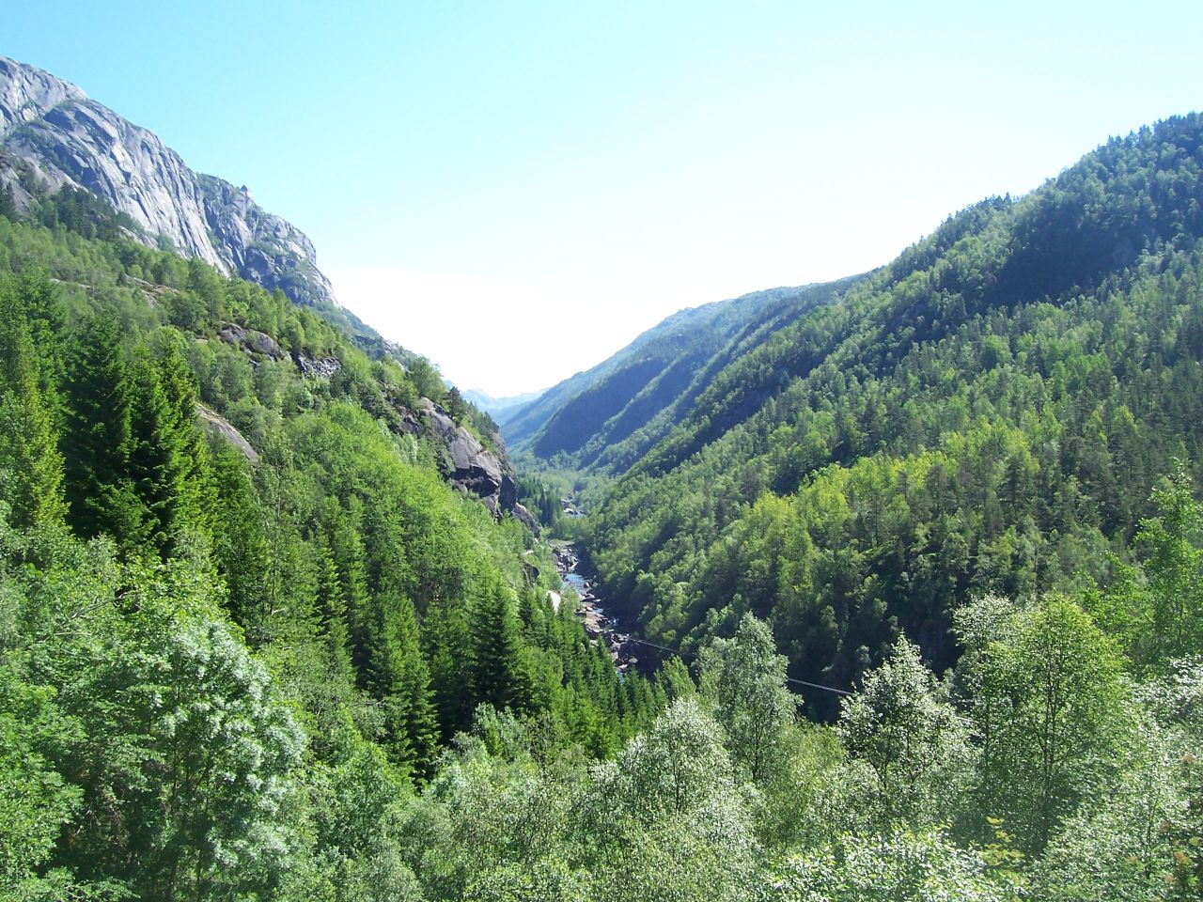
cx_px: 602
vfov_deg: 41.8
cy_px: 451
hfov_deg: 54.0
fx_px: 1182
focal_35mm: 34
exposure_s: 1/180
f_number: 5.6
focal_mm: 5.6
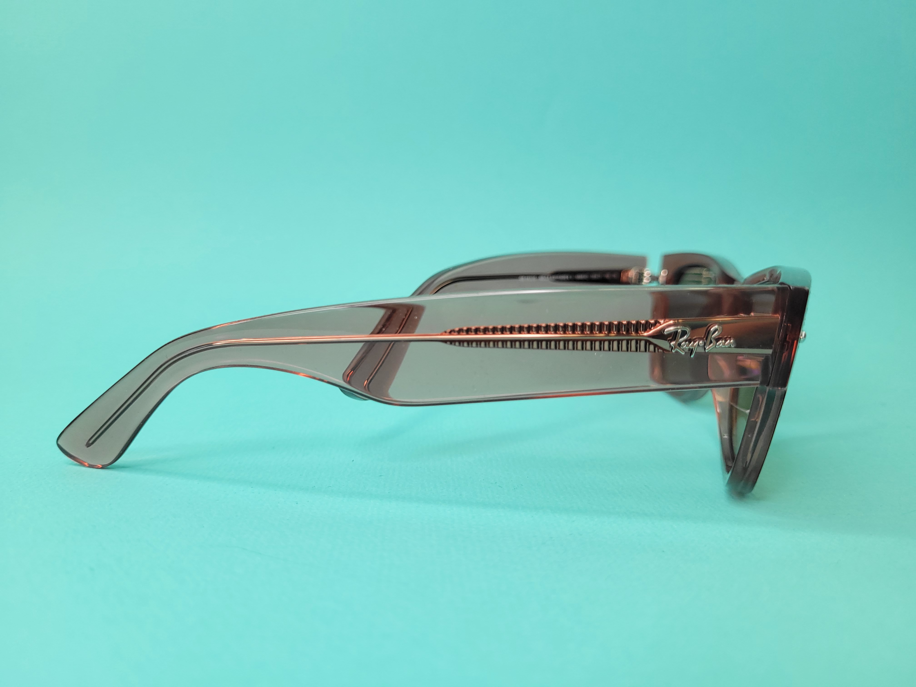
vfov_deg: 53.1
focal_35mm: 26
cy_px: 344
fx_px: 688
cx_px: 458
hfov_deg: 67.3
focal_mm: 5.4
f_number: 1.8
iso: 125
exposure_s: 1/100
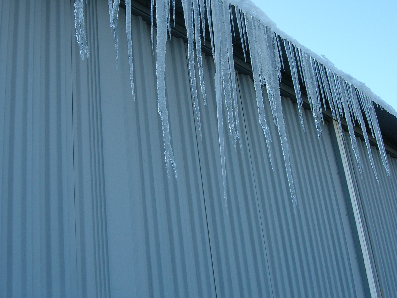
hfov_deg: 38.1
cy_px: 127
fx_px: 573
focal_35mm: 50
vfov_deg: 29.1
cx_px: 168
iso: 64
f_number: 4.8
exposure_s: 1/86.6
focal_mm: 7.8
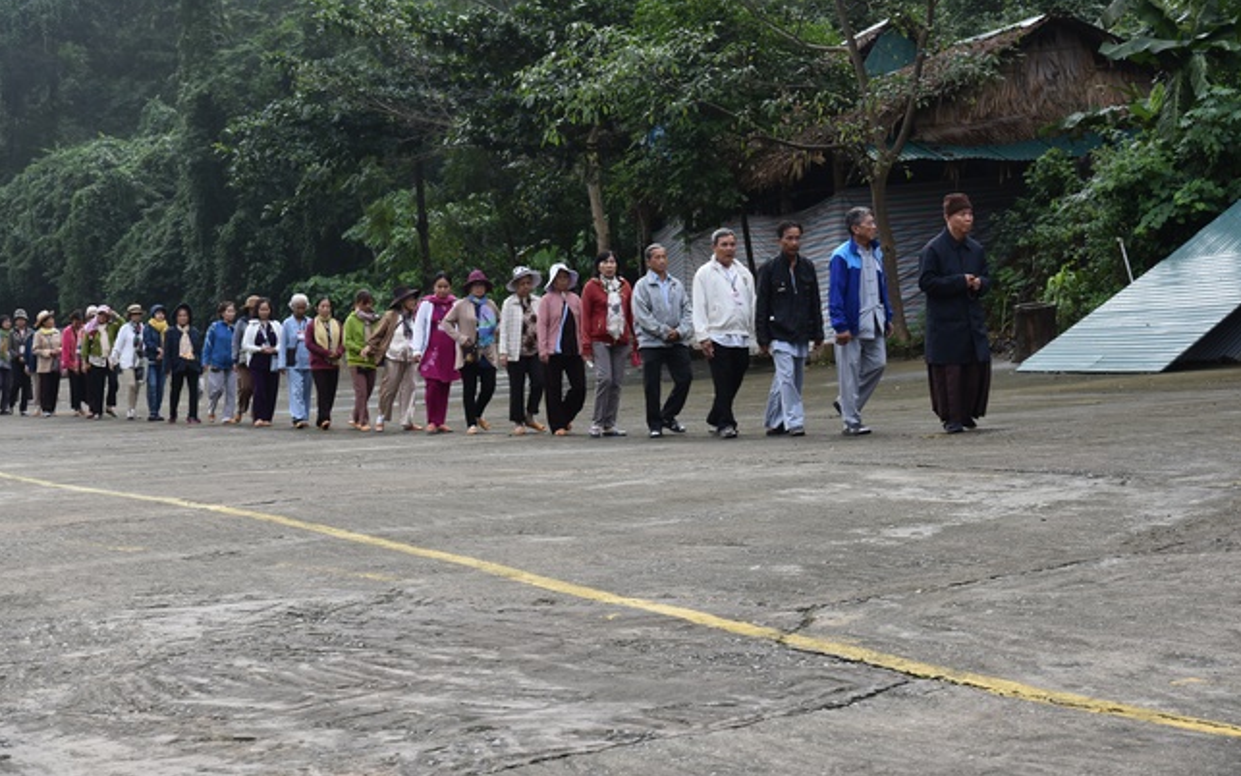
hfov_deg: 30.2
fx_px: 2300
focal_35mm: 68
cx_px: 623
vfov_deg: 19.1
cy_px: 363
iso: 640
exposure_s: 1/200
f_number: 7.1
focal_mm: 66
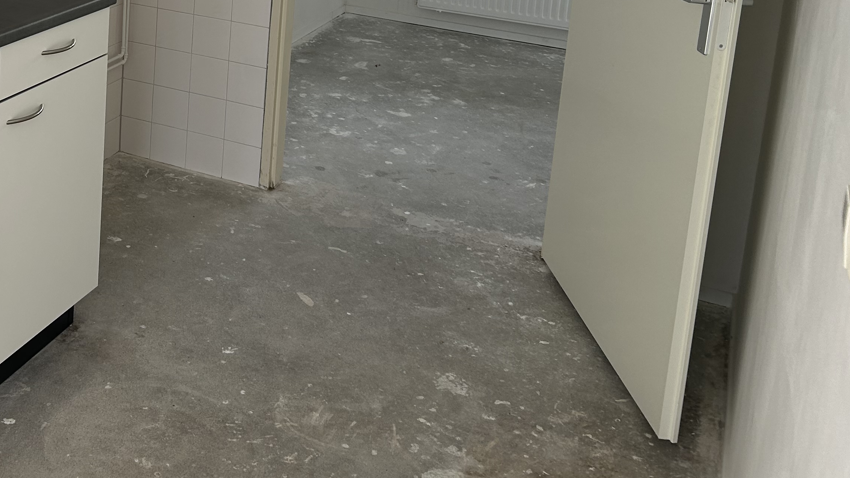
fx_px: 1127
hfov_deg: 39.0
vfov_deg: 22.6
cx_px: 122
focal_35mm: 50
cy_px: -49
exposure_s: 1/175
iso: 50
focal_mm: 5.7
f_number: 1.5
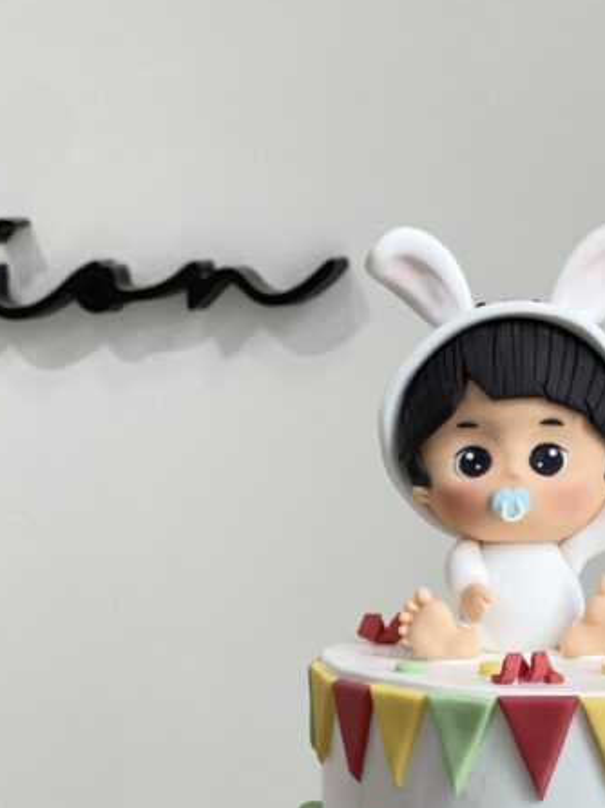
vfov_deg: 13.3
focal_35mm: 147
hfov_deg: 10.0
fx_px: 3429
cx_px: 616
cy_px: 743
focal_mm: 7.5
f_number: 2.2
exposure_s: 1/100
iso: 40
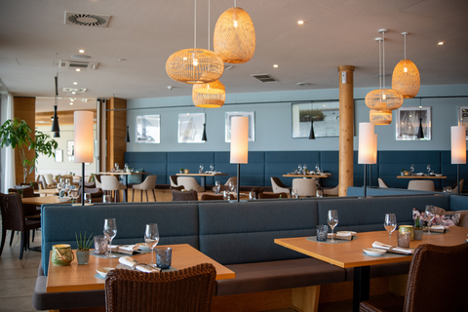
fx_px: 455
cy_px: 156
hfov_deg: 54.4
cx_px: 234
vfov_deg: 37.9
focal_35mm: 35
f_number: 4
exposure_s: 1/20
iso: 200
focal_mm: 35
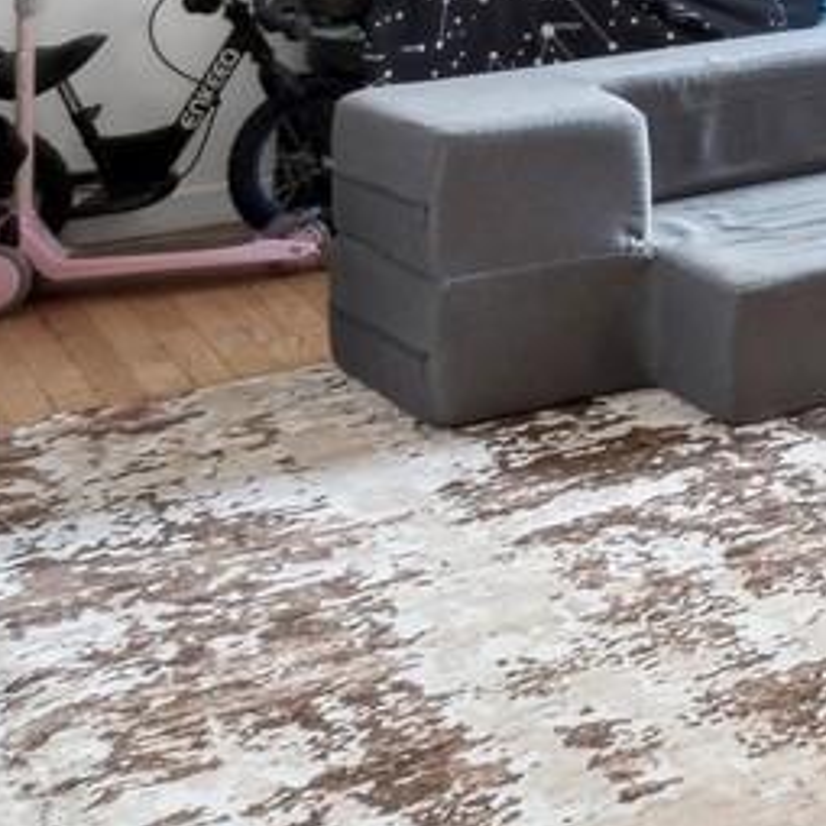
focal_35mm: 80
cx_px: 1461
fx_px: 2160
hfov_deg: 17.7
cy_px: -321
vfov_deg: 19.5
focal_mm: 15
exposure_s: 1/8
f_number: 14
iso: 640
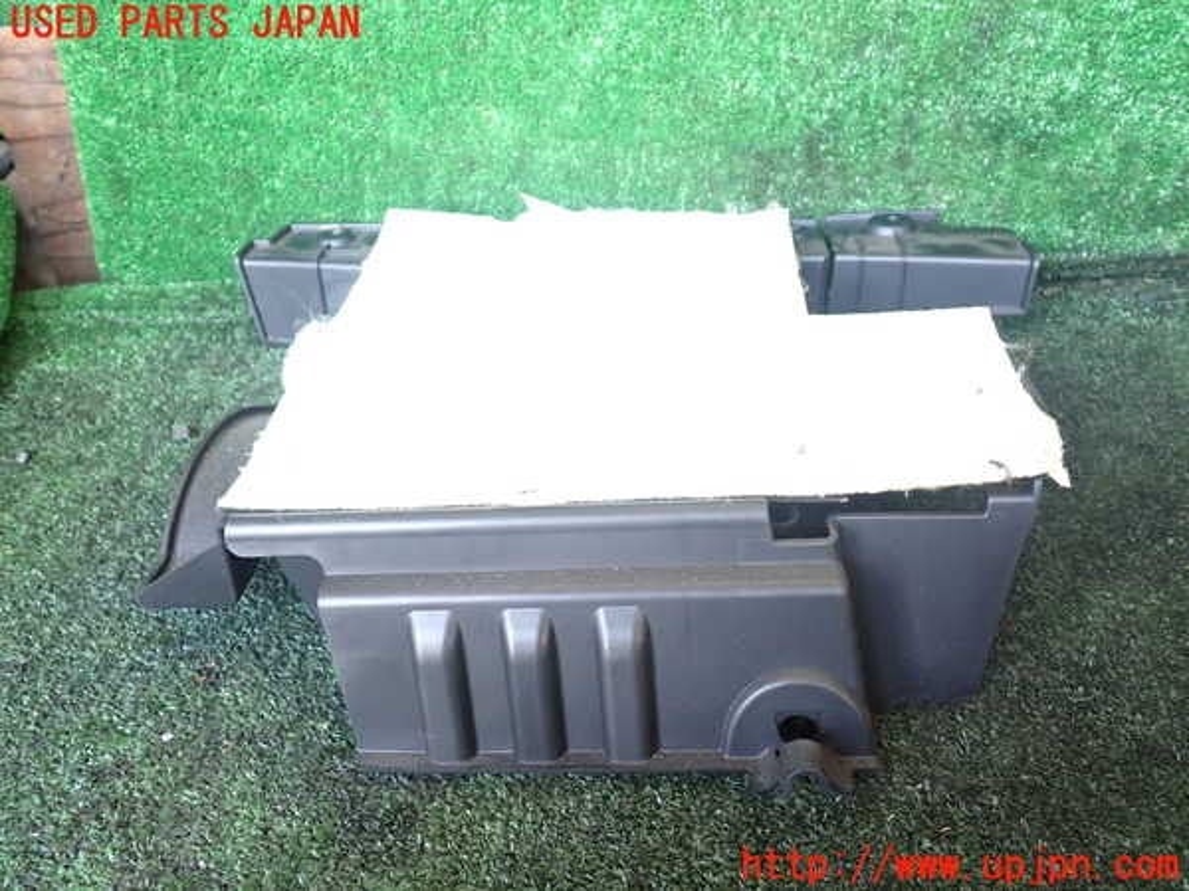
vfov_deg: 46.8
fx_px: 1030
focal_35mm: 30
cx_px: 594
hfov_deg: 60.0
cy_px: 446
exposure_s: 1/30
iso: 400
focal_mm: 5.4
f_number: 2.3
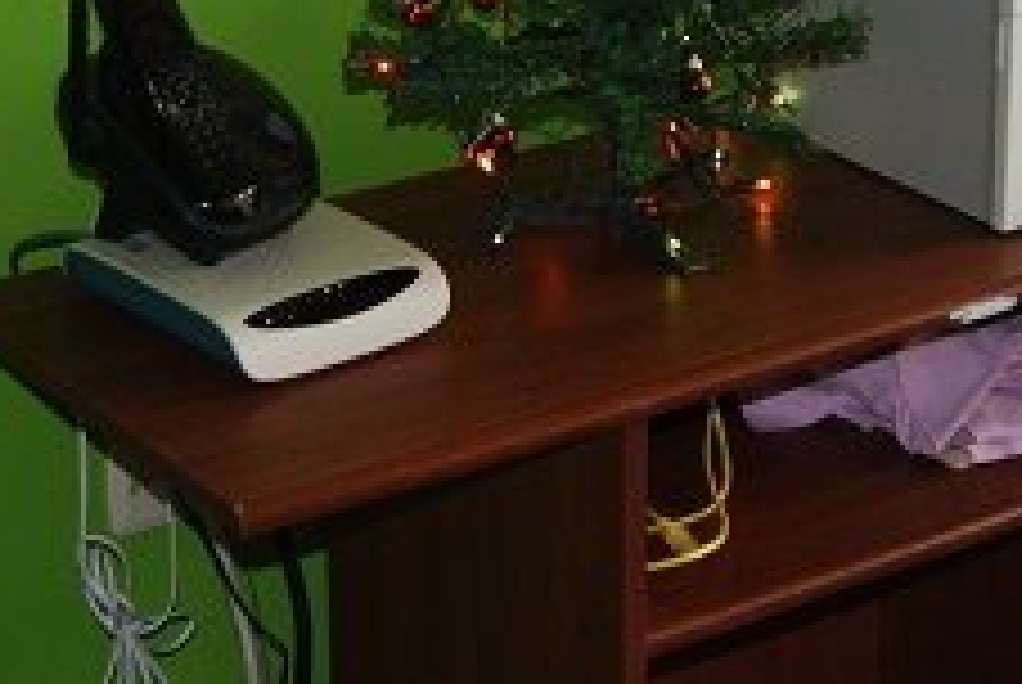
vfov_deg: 11.4
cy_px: -83
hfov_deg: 17.1
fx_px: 3383
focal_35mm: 119
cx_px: 783
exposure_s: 1/60
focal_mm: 30
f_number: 5.6
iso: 400
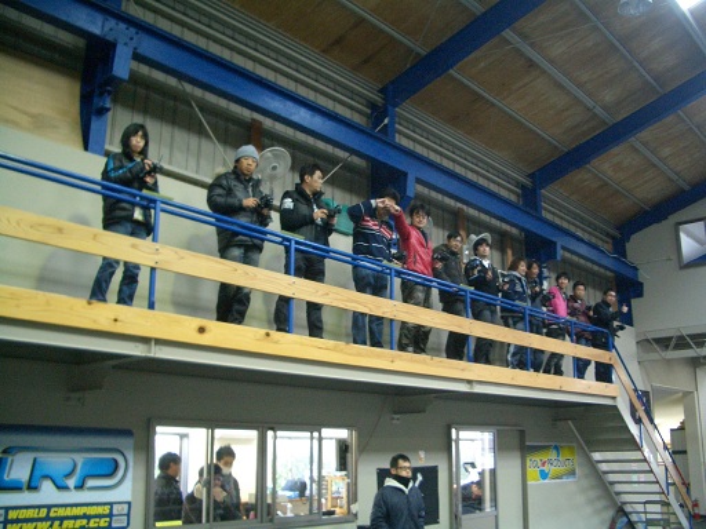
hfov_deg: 52.6
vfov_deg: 40.7
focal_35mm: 35
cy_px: 264
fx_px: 714
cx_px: 353
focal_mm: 5.8
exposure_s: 1/20
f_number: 2.6
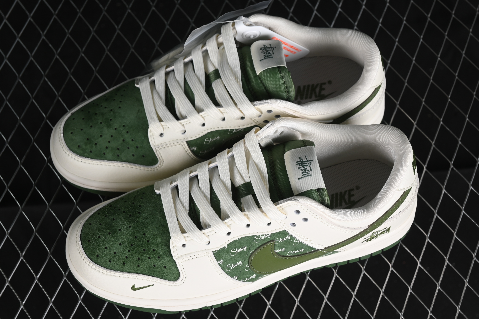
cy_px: 160
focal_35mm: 75
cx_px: 240
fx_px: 998
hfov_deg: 27.0
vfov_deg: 18.2
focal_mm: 50
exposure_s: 1/80
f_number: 7.1
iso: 160
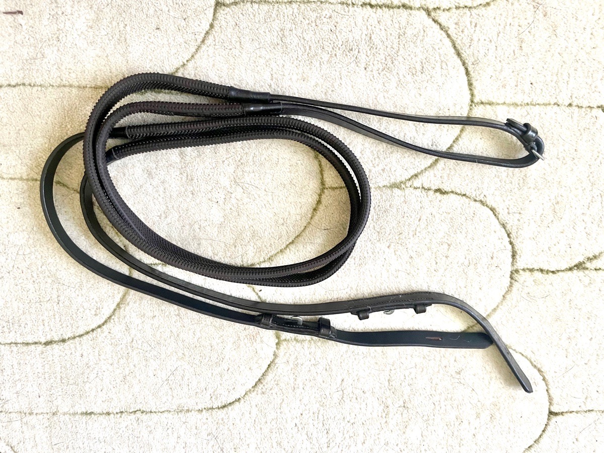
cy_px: 226
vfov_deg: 53.1
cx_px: 302
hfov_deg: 67.3
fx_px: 454
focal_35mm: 26
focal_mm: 4.2
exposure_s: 1/60
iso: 250
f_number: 1.6
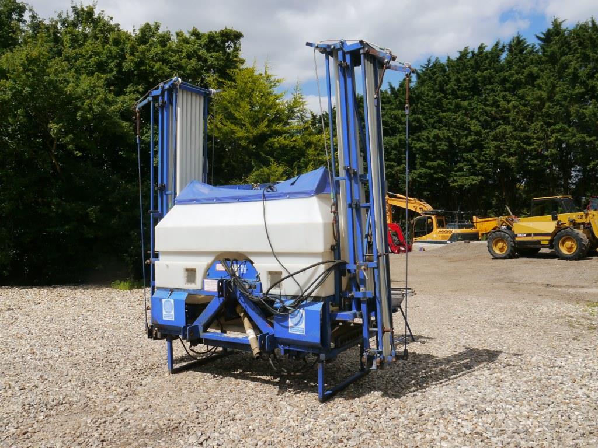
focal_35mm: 30
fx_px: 518
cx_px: 299
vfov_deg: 46.8
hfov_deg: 60.0
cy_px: 224
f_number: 9
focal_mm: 15
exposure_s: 1/500
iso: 160
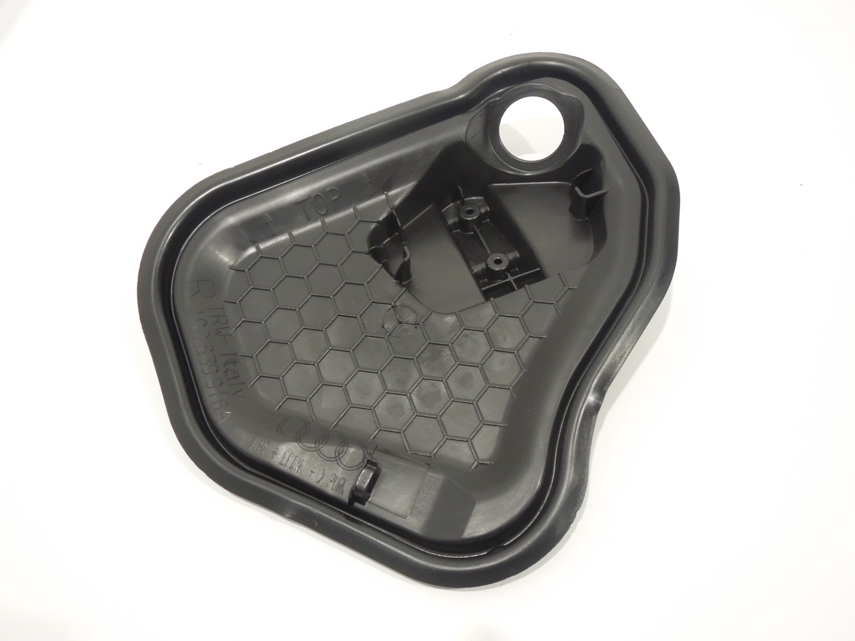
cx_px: 428
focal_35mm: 31
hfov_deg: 58.4
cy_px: 320
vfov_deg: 45.4
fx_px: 766
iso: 400
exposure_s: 1/30
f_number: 3.6
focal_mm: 5.6
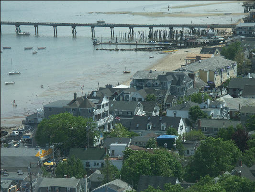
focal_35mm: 199
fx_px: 1466
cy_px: 96
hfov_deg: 9.9
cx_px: 128
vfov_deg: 7.5
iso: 100
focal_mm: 50.48
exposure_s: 1/640
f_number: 6.3
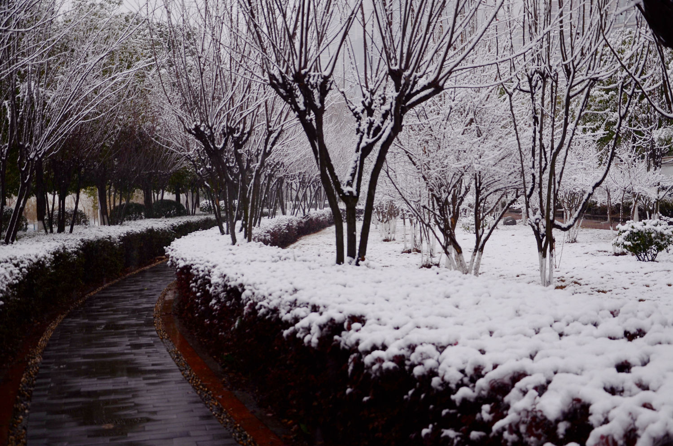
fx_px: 840
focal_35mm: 45
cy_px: 223
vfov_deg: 29.7
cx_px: 336
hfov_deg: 43.7
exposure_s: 1/60
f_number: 4.8
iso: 200
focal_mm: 30
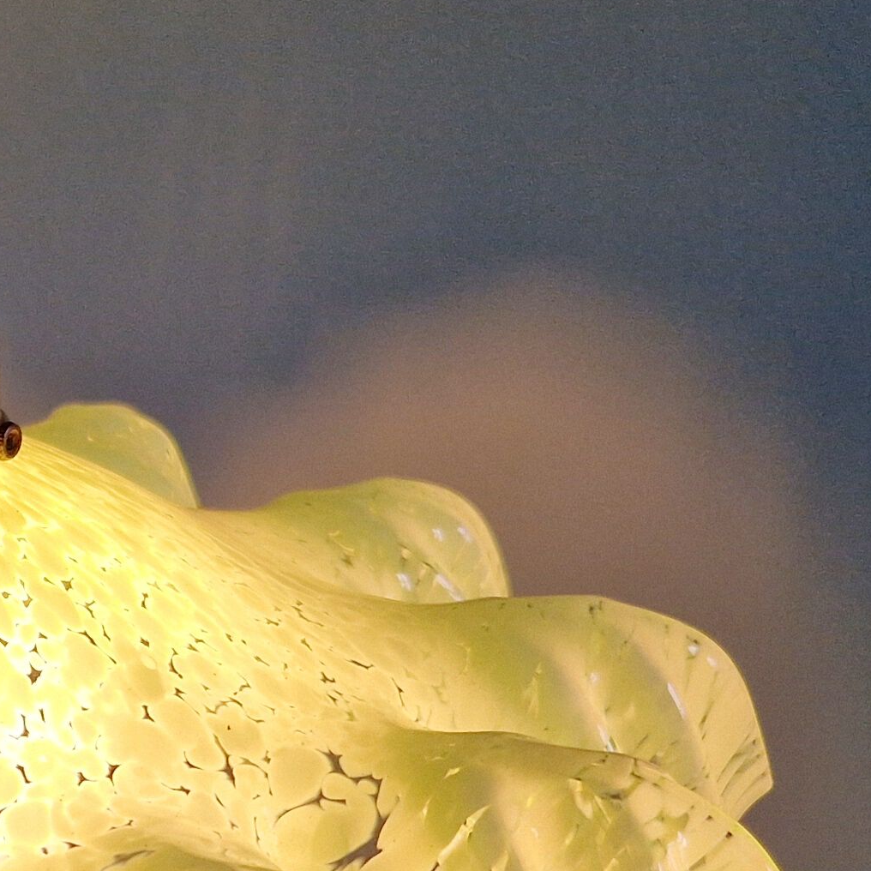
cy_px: 690
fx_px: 2277
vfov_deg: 21.4
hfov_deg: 19.9
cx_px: -257
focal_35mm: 80
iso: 64
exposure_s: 1/100
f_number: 1.8
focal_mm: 5.4
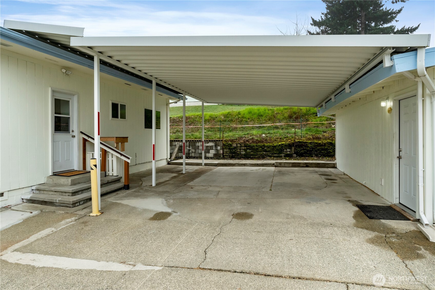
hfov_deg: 75.5
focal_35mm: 23
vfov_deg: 54.6
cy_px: 145
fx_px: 281
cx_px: 218
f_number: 8
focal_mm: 15.5
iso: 800
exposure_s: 1/125
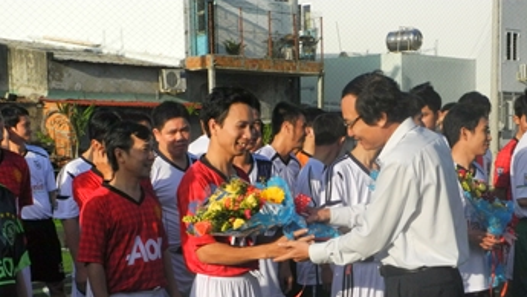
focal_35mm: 71
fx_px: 992
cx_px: 295
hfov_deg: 29.7
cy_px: 254
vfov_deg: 16.8
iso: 400
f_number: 6.3
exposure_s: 1/2000
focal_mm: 10.7
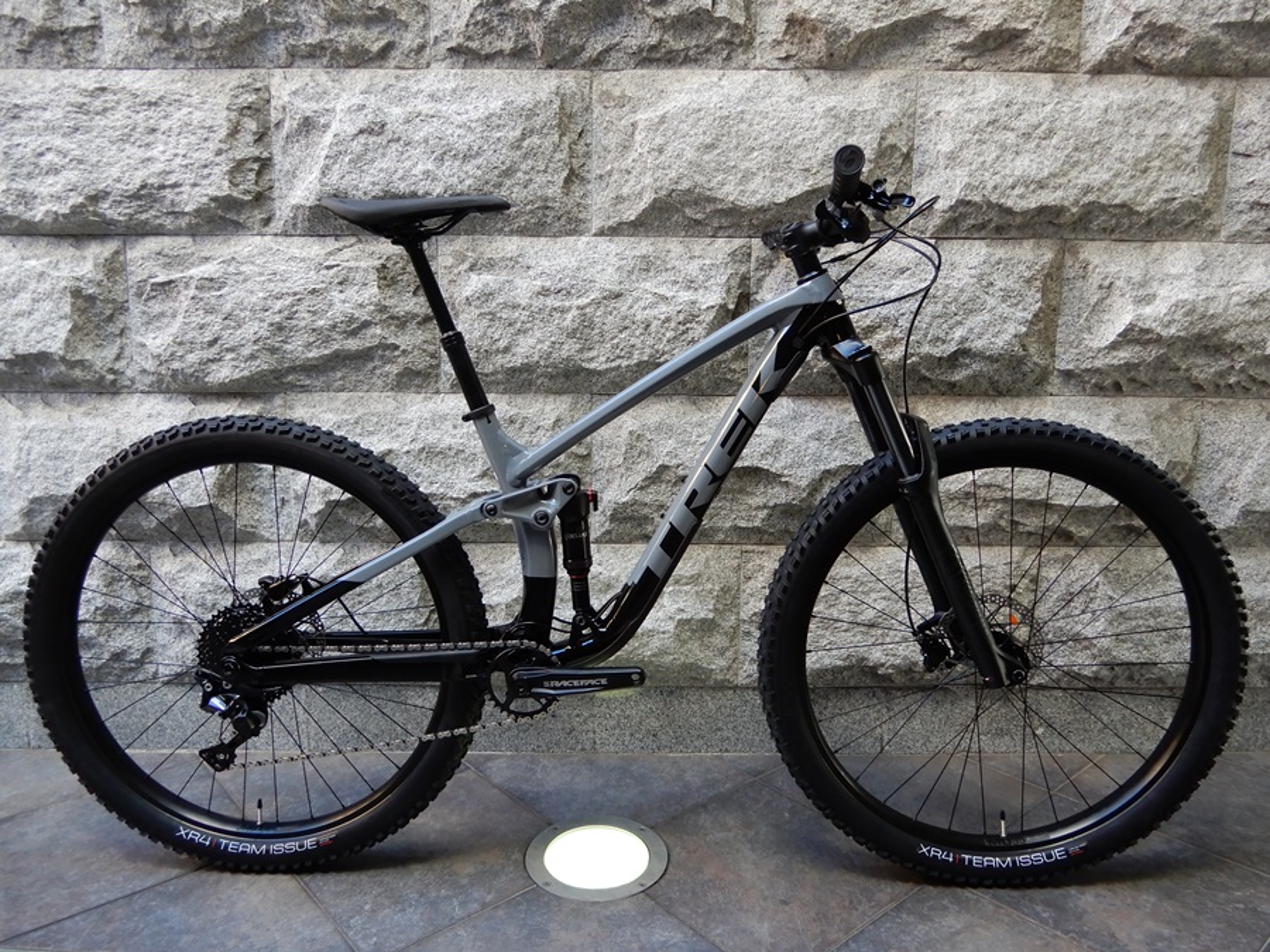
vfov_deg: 56.8
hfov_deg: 71.6
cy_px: 476
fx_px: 881
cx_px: 635
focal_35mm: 24
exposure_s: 1/30
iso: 180
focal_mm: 4.3
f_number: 3.4
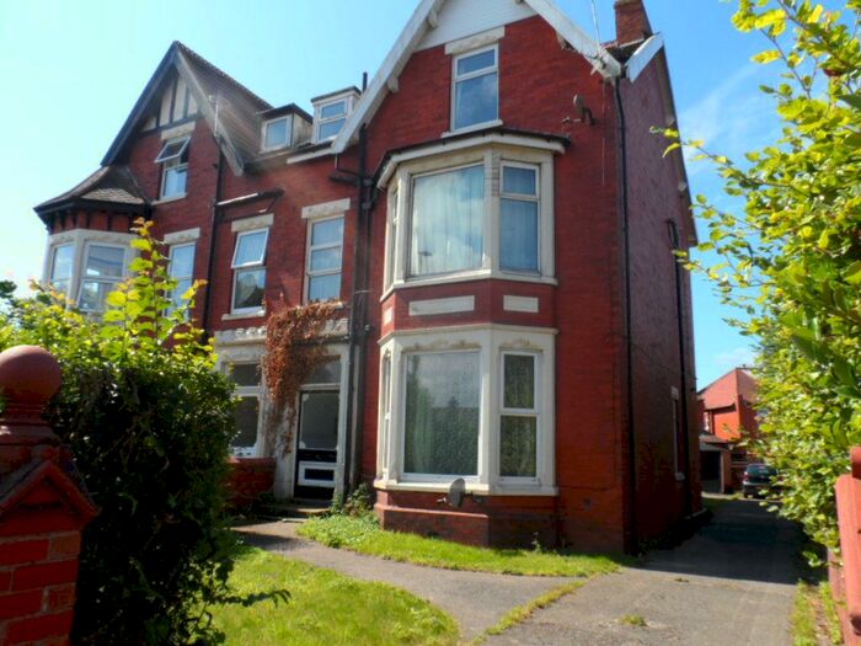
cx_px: 430
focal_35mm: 24
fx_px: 597
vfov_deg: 56.8
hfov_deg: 71.6
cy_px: 323
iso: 80
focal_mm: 4
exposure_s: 1/250
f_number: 4.5
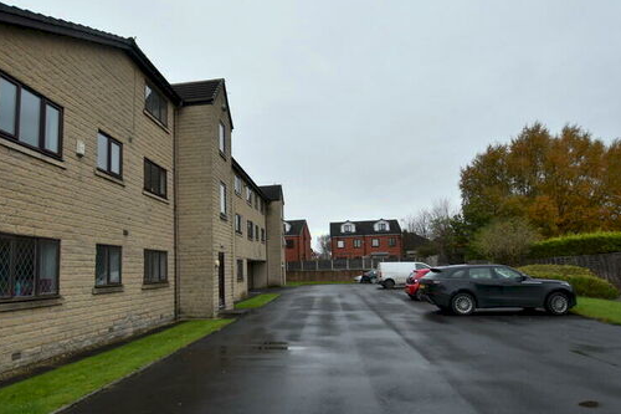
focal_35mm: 21
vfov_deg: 59.3
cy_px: 227
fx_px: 362
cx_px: 268
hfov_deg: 80.8
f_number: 3.5
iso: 100
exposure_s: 1/50
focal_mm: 10
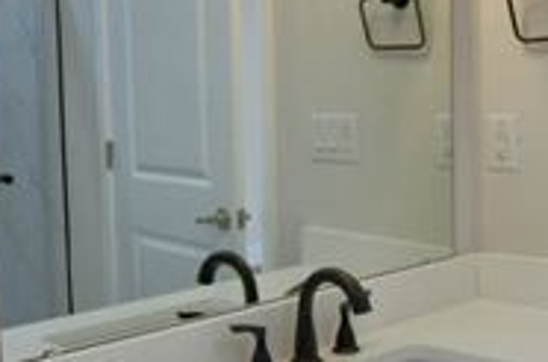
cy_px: 160
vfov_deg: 23.6
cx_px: 384
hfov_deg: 34.7
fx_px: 865
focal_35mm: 57
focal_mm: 10
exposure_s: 1/125
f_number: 4.5
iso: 280
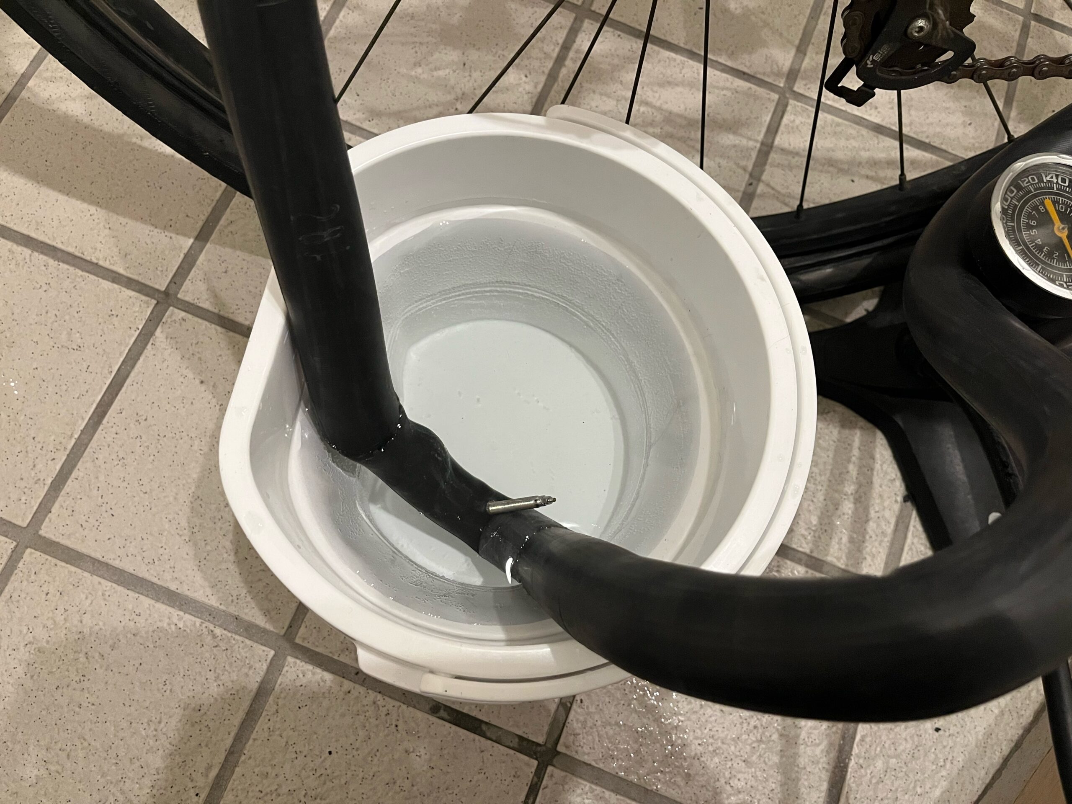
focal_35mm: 26
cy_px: 402
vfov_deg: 53.1
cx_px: 536
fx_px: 805
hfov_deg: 67.3
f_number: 1.6
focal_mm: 5.1
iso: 500
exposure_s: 1/60
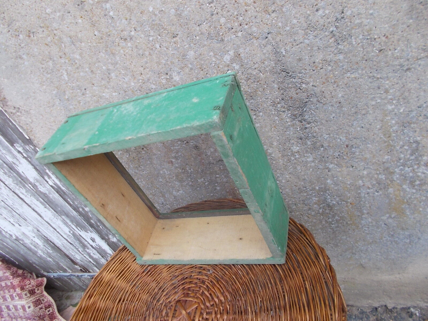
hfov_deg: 67.3
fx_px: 321
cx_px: 214
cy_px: 160
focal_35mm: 26
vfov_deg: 53.1
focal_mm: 4.6
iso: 80
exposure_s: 1/250
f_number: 3.2
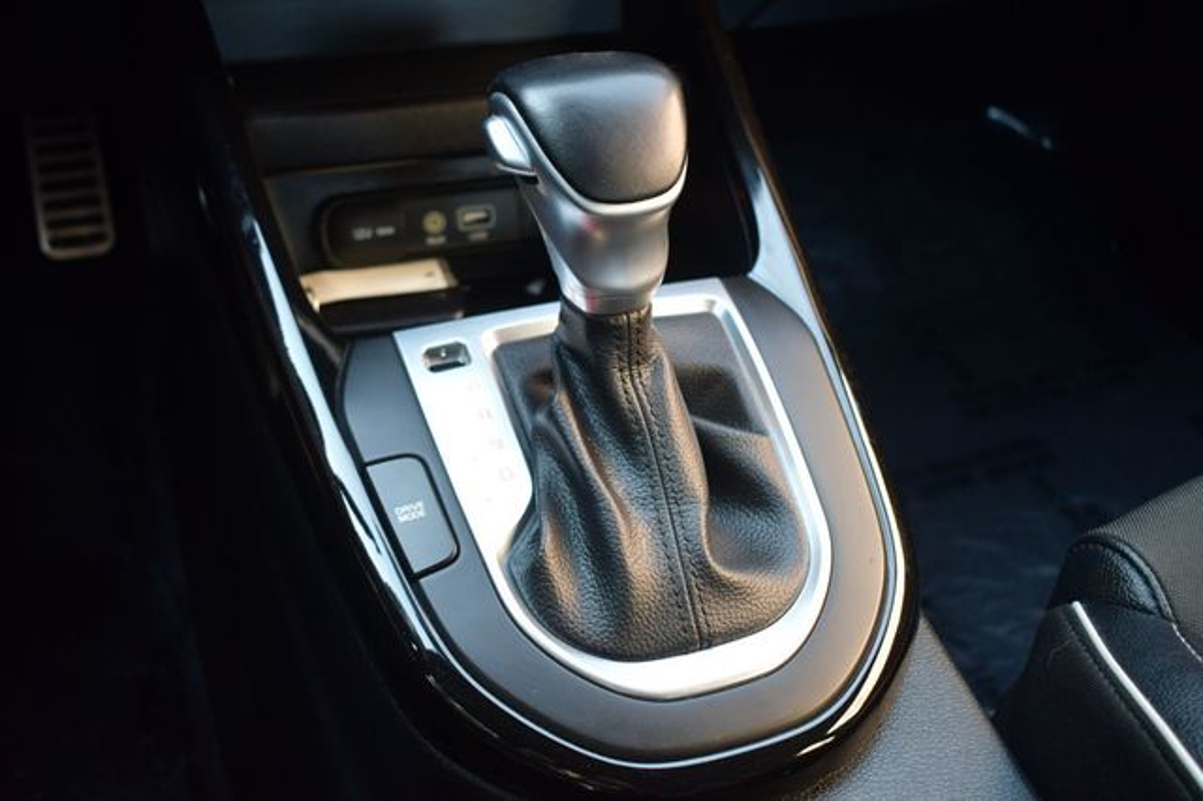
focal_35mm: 39
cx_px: 602
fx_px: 1303
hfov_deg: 49.6
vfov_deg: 34.2
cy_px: 400
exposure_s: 1/125
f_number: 4
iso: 1000
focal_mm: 26
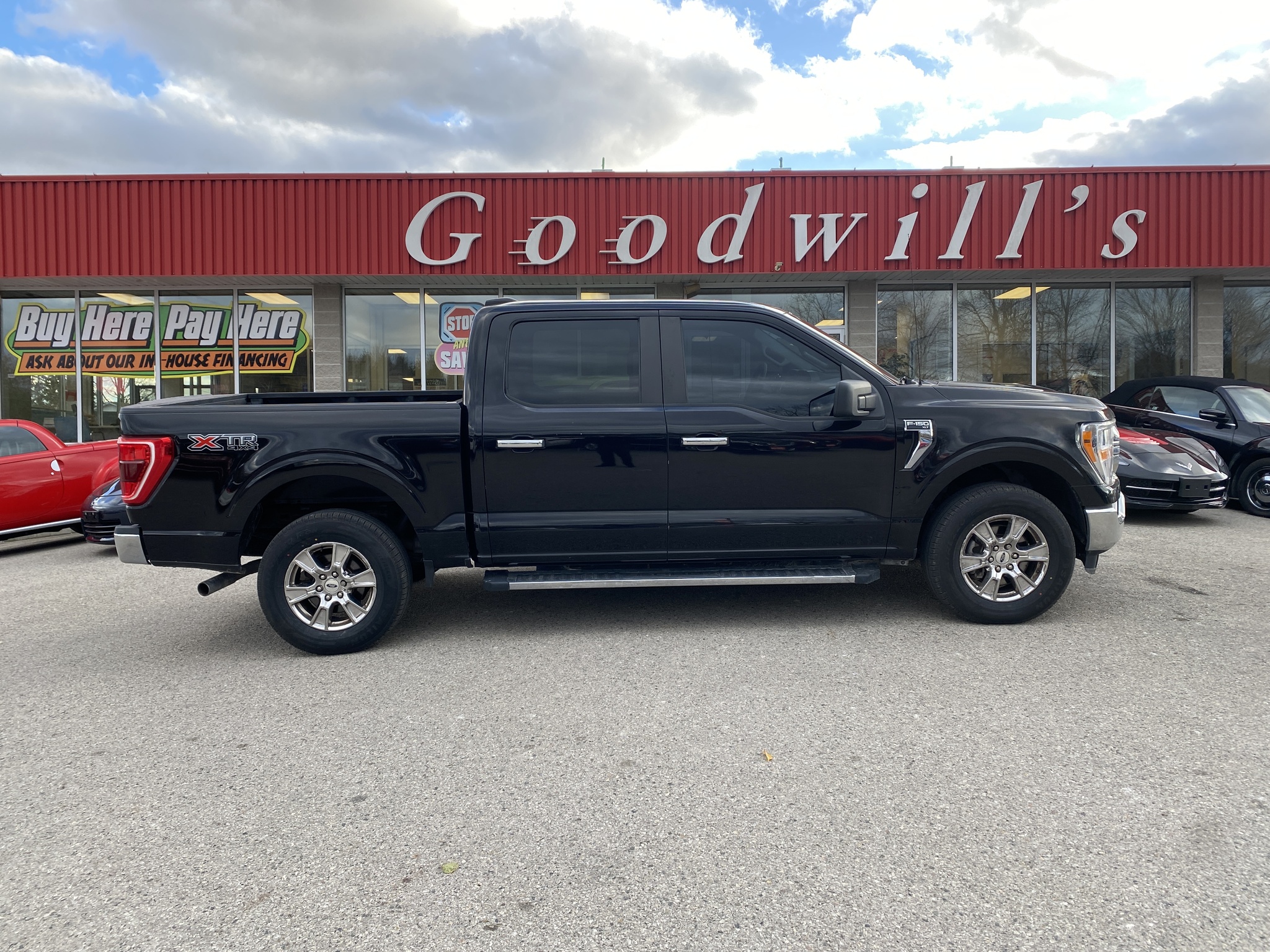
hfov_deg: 67.3
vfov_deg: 53.1
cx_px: 635
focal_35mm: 26
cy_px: 476
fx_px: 954
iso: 32
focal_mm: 4.25
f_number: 1.8
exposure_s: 1/285
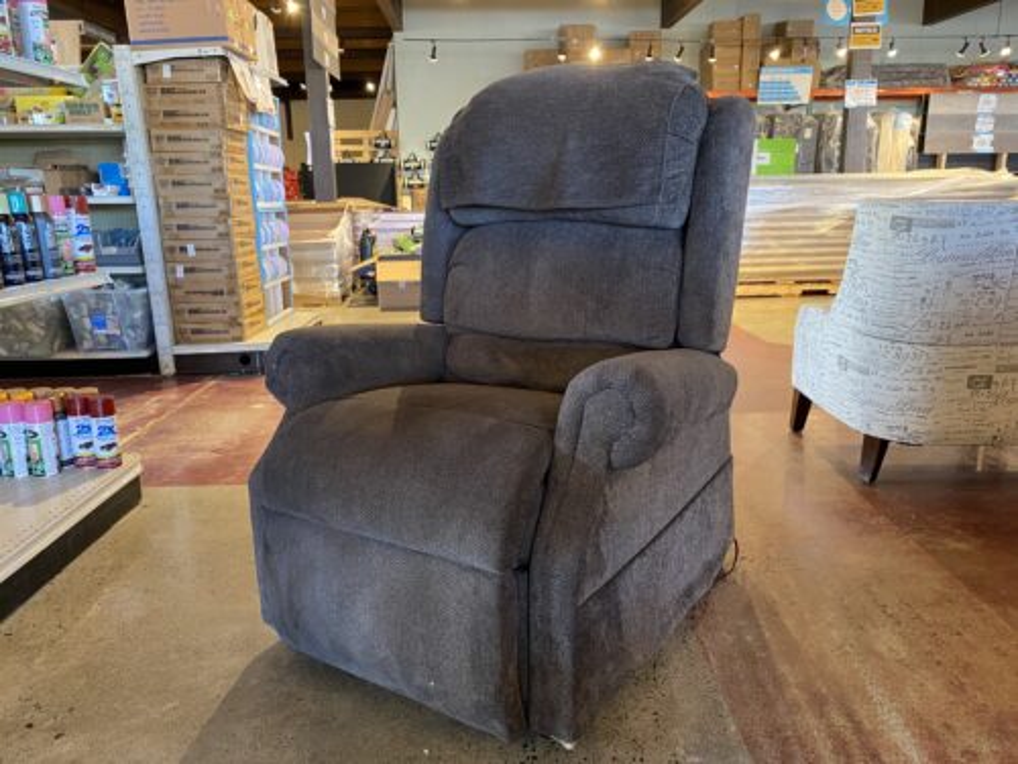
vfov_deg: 53.1
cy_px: 382
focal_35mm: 26
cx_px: 509
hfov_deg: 67.3
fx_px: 765
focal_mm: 4.25
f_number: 1.8
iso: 400
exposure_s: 1/60
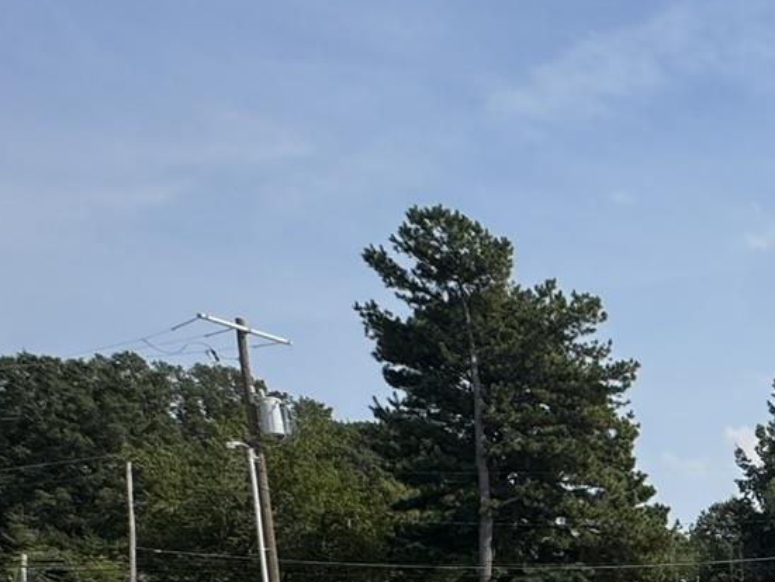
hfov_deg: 24.8
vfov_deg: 24.3
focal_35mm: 52
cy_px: 772
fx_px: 1165
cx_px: 1250
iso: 40
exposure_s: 1/1395
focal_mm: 2.22
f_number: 2.2
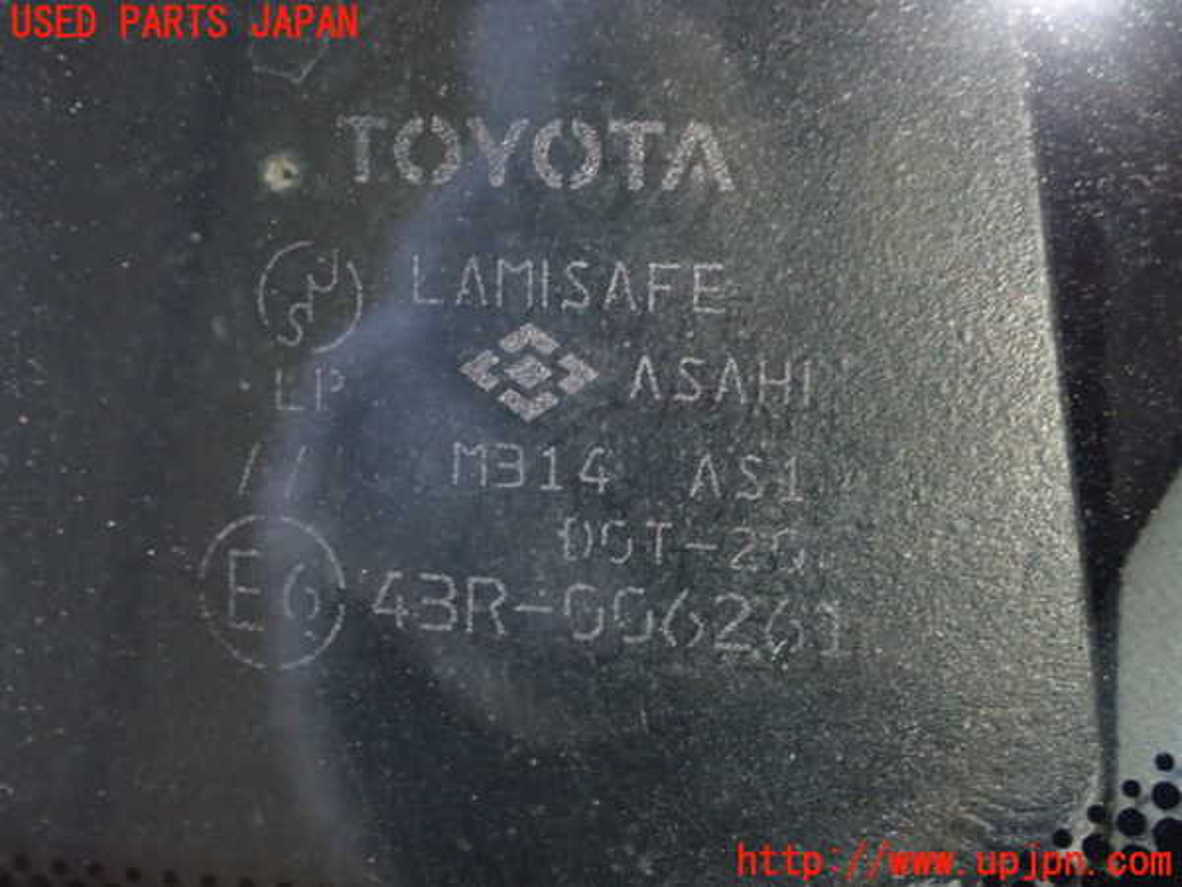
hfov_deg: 27.8
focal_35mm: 70
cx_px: 591
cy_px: 444
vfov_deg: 21.0
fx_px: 2390
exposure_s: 1/40
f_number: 4
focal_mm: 12.6
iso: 800
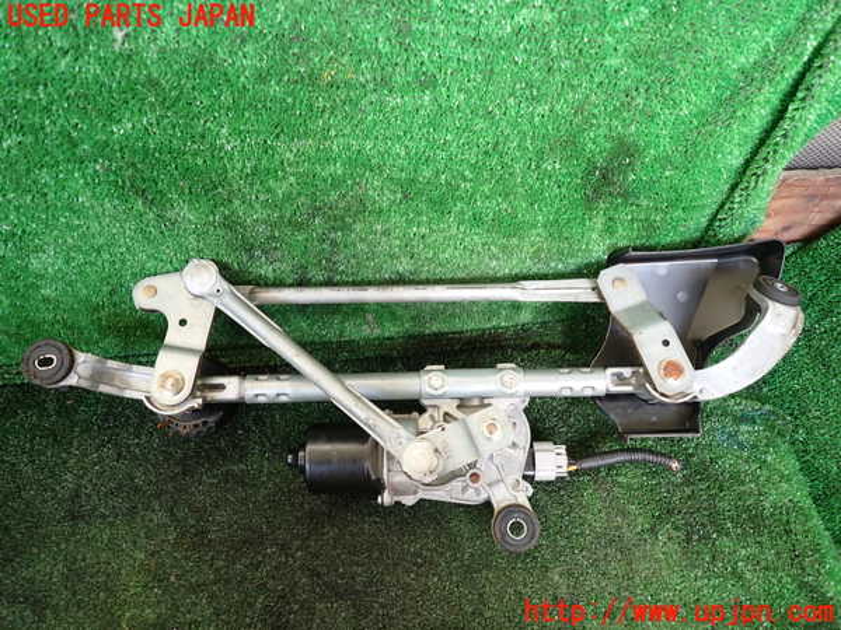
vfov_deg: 54.9
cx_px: 420
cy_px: 315
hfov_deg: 69.4
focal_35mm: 25
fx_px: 607
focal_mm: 4.5
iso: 200
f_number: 2
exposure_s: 1/60
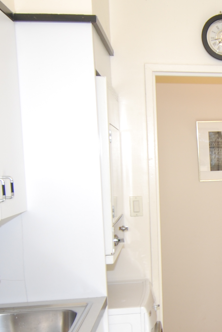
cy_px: 218
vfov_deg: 36.5
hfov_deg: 23.3
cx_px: 254
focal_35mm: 54
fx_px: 499
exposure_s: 1/80
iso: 200
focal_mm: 12
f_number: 4.5
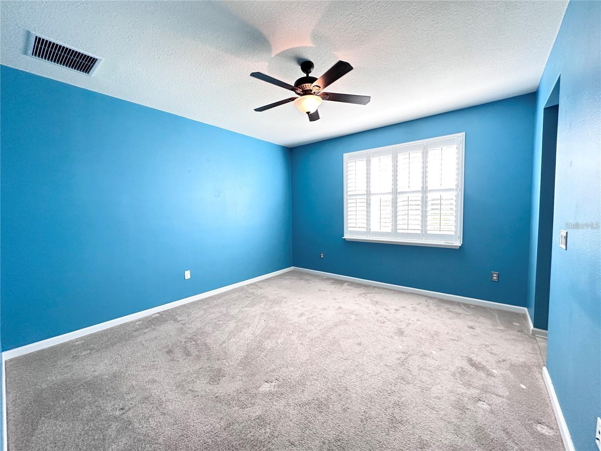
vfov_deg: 85.7
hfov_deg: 102.1
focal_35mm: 14
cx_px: 300
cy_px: 226
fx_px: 243
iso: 250
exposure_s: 1/120
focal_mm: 2.22
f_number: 2.2
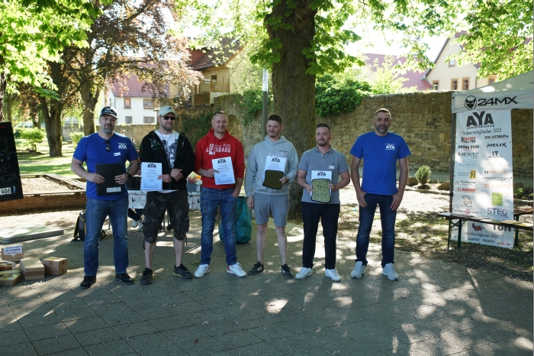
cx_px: 267
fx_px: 519
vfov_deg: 37.8
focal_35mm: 35
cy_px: 178
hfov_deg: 54.5
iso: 500
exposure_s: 1/250
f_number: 4.5
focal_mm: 35
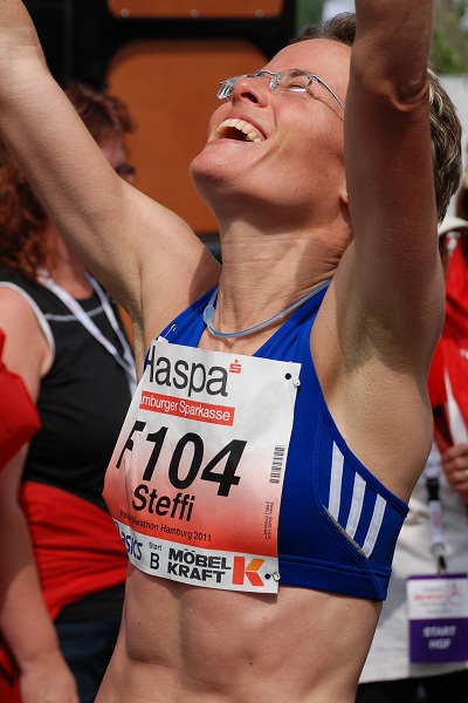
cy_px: 352
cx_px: 234
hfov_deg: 13.0
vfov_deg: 19.5
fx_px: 2047
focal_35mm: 105
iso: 200
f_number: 5.6
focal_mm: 70
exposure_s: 1/800
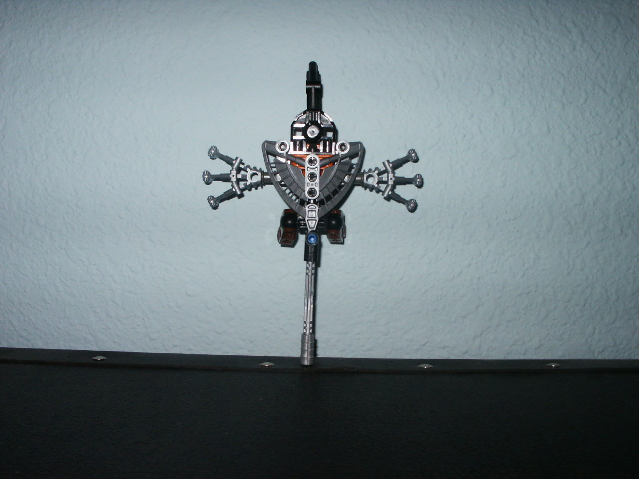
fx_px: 646
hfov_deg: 52.6
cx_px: 320
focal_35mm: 35
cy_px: 240
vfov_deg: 40.7
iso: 200
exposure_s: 1/45
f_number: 6.7
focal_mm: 7.18
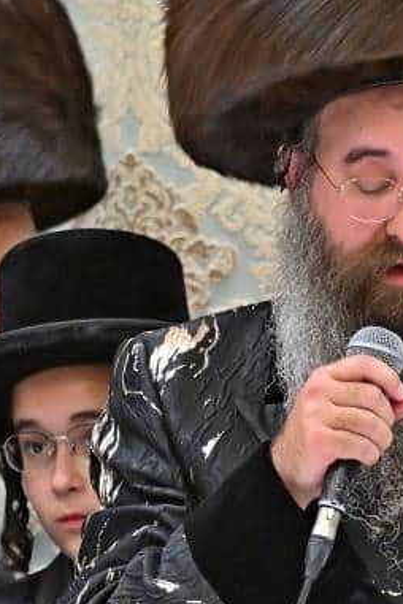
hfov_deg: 2.8
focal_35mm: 484
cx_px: 381
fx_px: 8127
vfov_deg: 4.3
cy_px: 457
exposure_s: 1/160
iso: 1000
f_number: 4
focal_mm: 120
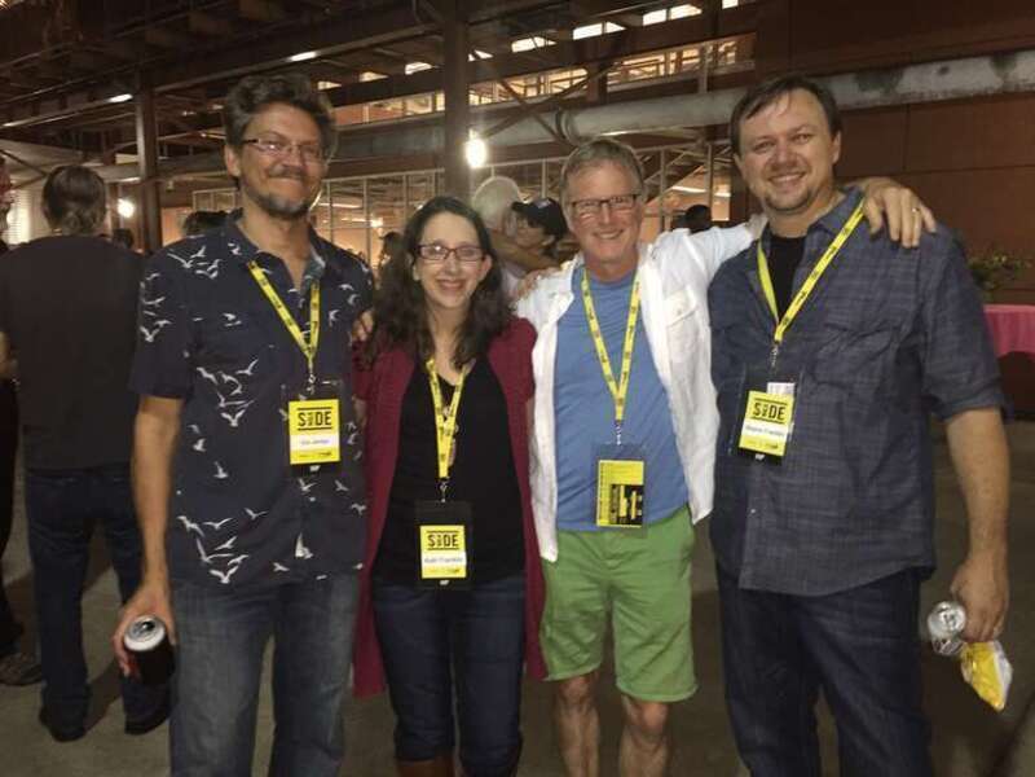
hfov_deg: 61.7
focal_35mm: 29
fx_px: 867
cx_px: 518
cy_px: 388
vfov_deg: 48.2
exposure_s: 1/16
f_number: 2.2
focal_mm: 4.15
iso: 200
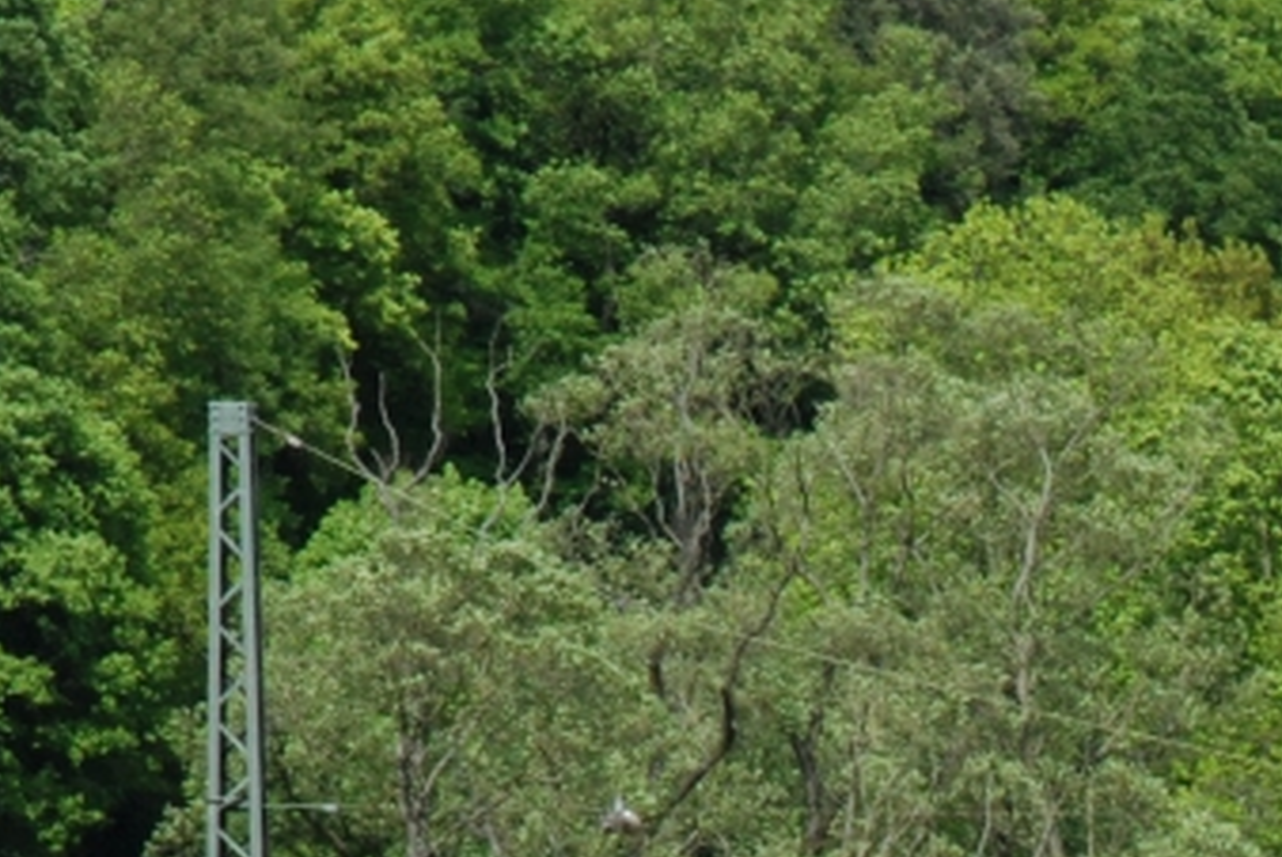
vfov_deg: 2.6
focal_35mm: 532
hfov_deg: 3.9
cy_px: 1272
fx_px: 18961
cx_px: 1862
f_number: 14
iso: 640
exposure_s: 1/500
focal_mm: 100
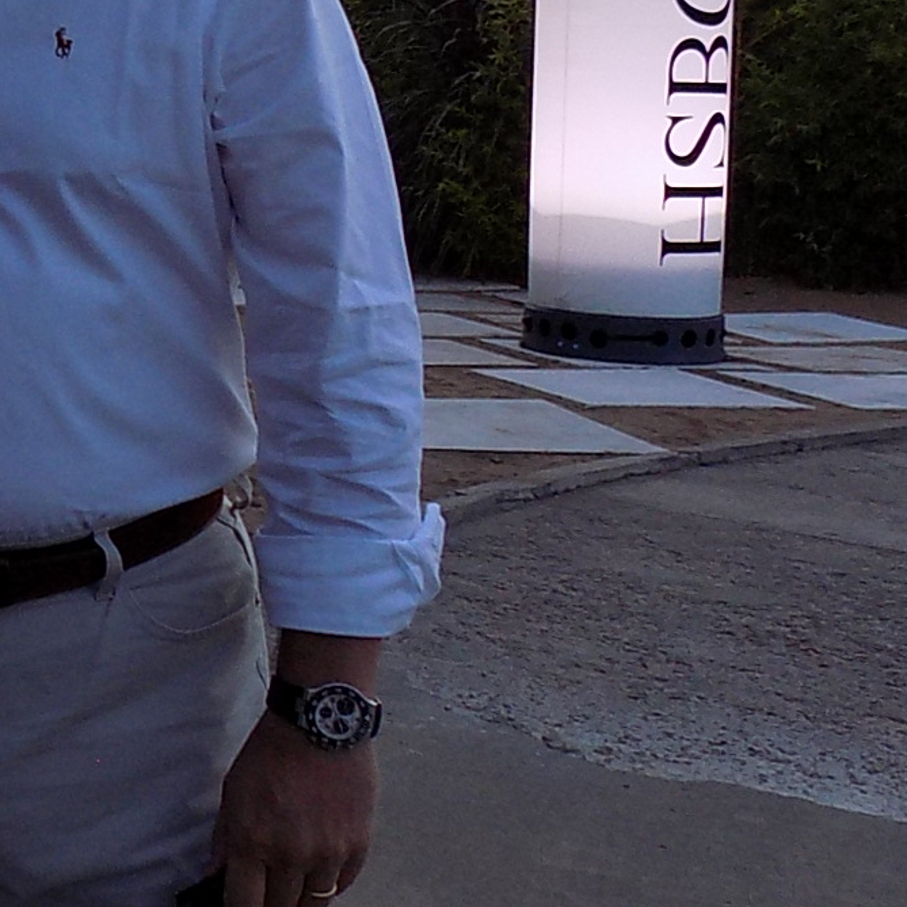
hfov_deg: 21.0
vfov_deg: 24.6
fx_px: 2045
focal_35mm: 69
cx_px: -476
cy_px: 183
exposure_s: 1/30
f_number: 3.1
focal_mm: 4
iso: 140
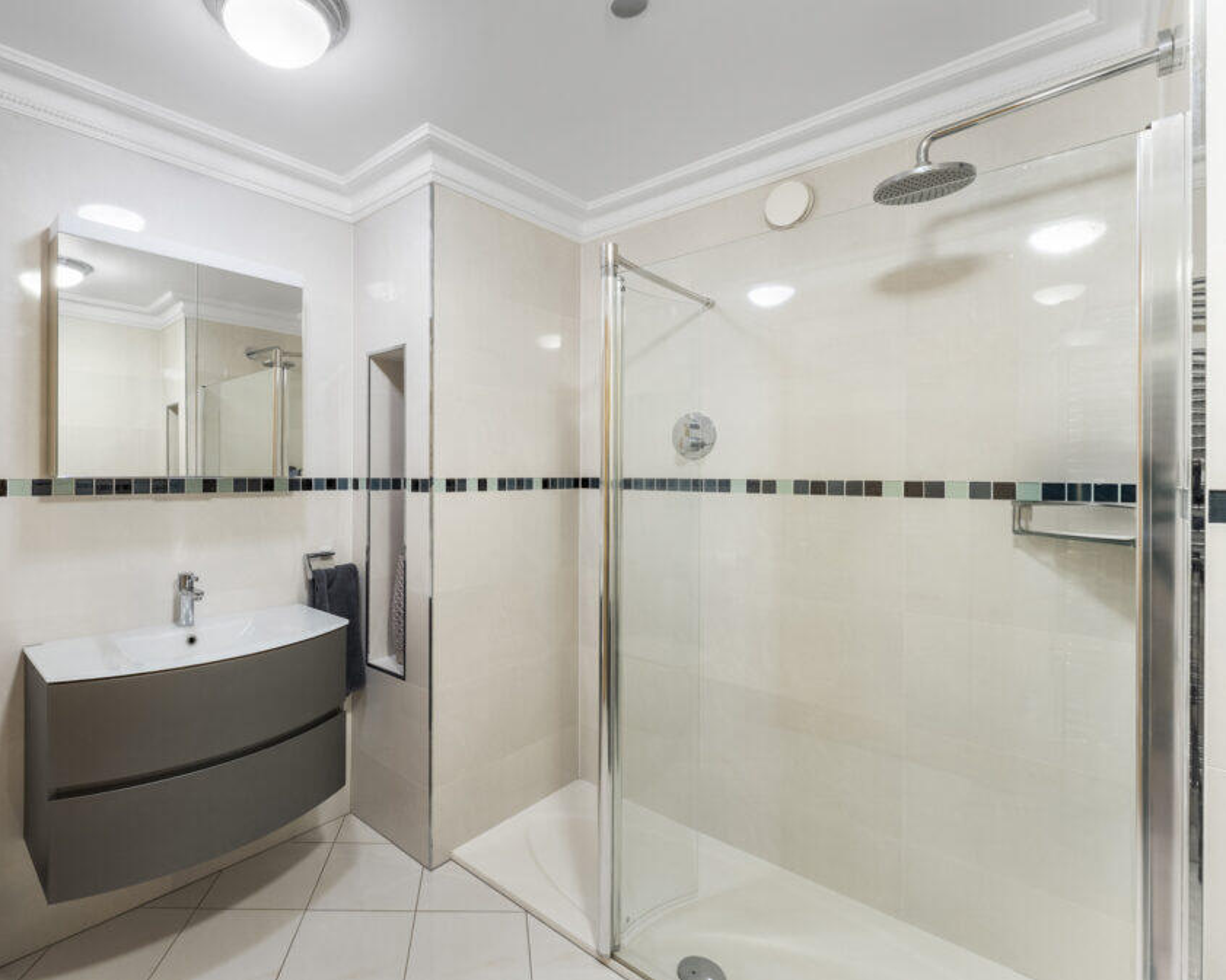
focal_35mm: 16
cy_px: 485
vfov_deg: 80.4
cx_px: 488
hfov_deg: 91.9
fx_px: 581
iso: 640
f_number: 8
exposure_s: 1
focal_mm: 14
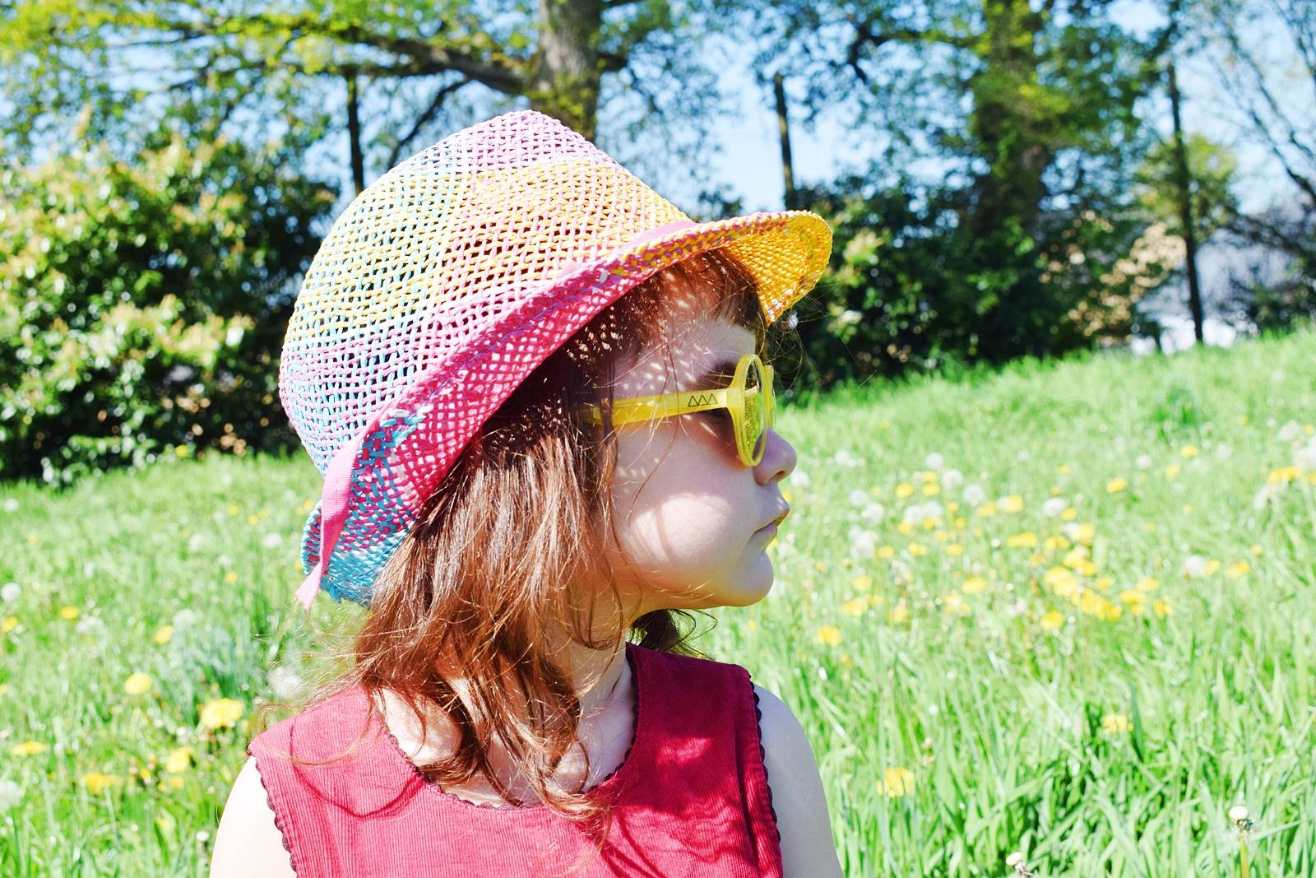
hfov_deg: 37.8
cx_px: 658
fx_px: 1919
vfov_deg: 25.8
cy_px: 439
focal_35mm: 52
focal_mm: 35
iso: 200
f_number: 9
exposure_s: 1/320
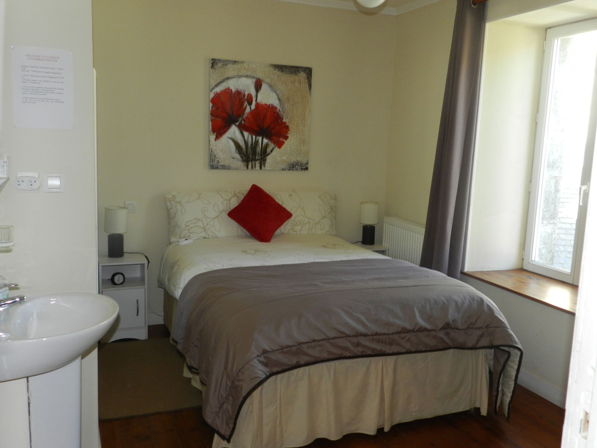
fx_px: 552
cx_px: 298
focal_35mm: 32
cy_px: 224
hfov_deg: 56.8
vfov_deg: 44.2
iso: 200
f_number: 3.7
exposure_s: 1/30
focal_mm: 5.6
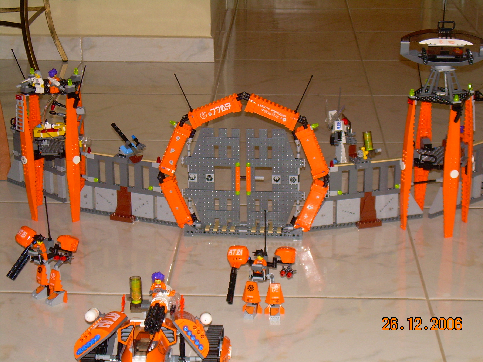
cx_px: 242
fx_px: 1144
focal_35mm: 82
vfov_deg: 18.0
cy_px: 181
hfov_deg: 23.8
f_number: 4
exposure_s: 1/60
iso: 130
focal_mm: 13.9
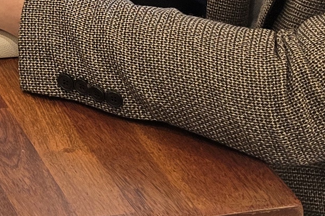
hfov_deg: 11.8
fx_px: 1390
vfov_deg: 7.9
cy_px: -401
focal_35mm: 154
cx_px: -340
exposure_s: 1/120
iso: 64
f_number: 1.7
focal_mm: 6.3
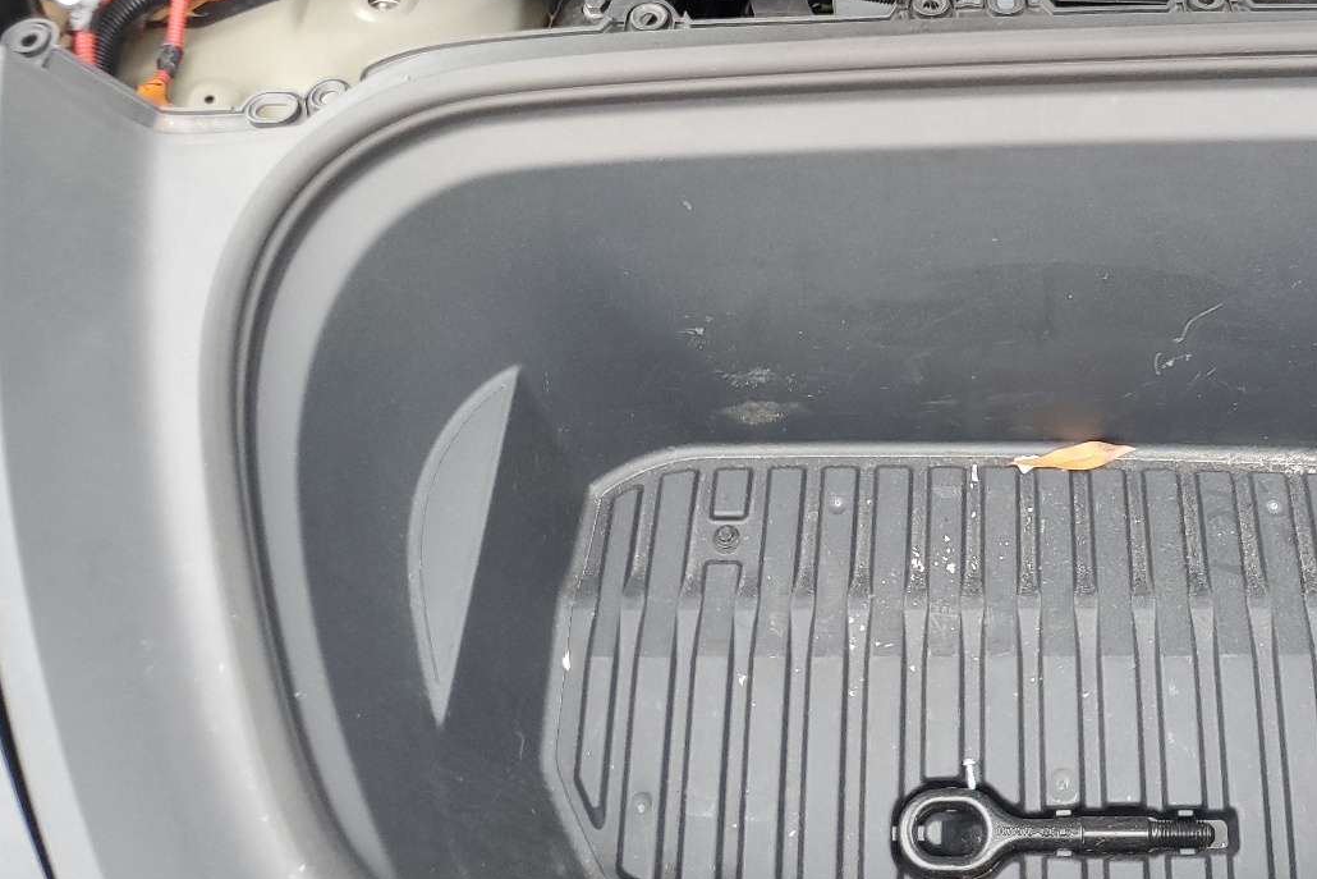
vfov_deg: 31.2
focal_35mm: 42
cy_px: 197
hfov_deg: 44.8
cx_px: 992
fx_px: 1537
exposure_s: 1/120
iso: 72
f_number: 1.5
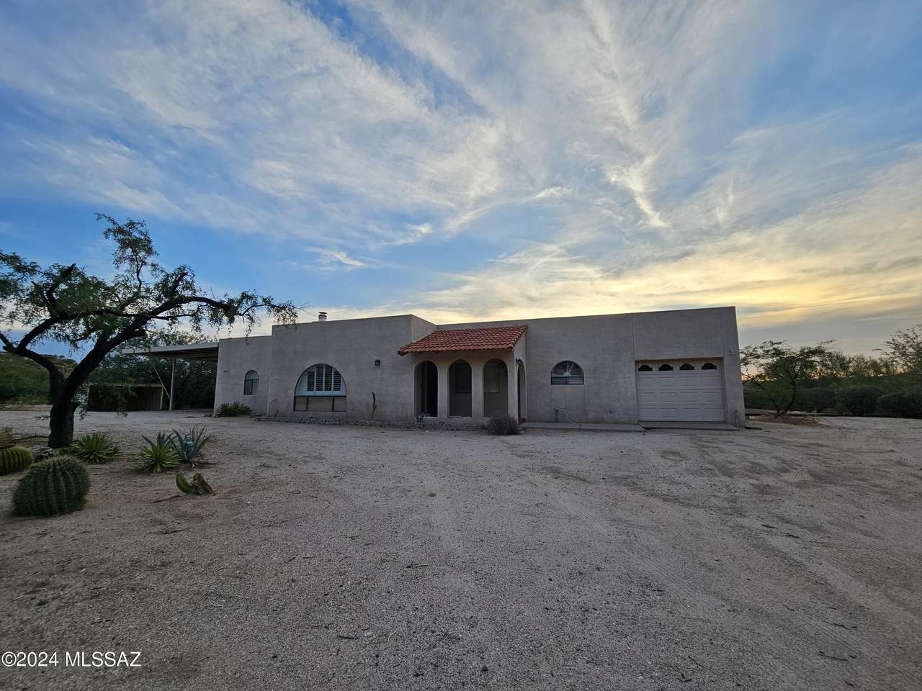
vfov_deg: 89.9
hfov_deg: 106.2
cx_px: 461
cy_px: 346
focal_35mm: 13
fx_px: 346
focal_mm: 2.2
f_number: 2.2
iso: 50
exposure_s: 1/348
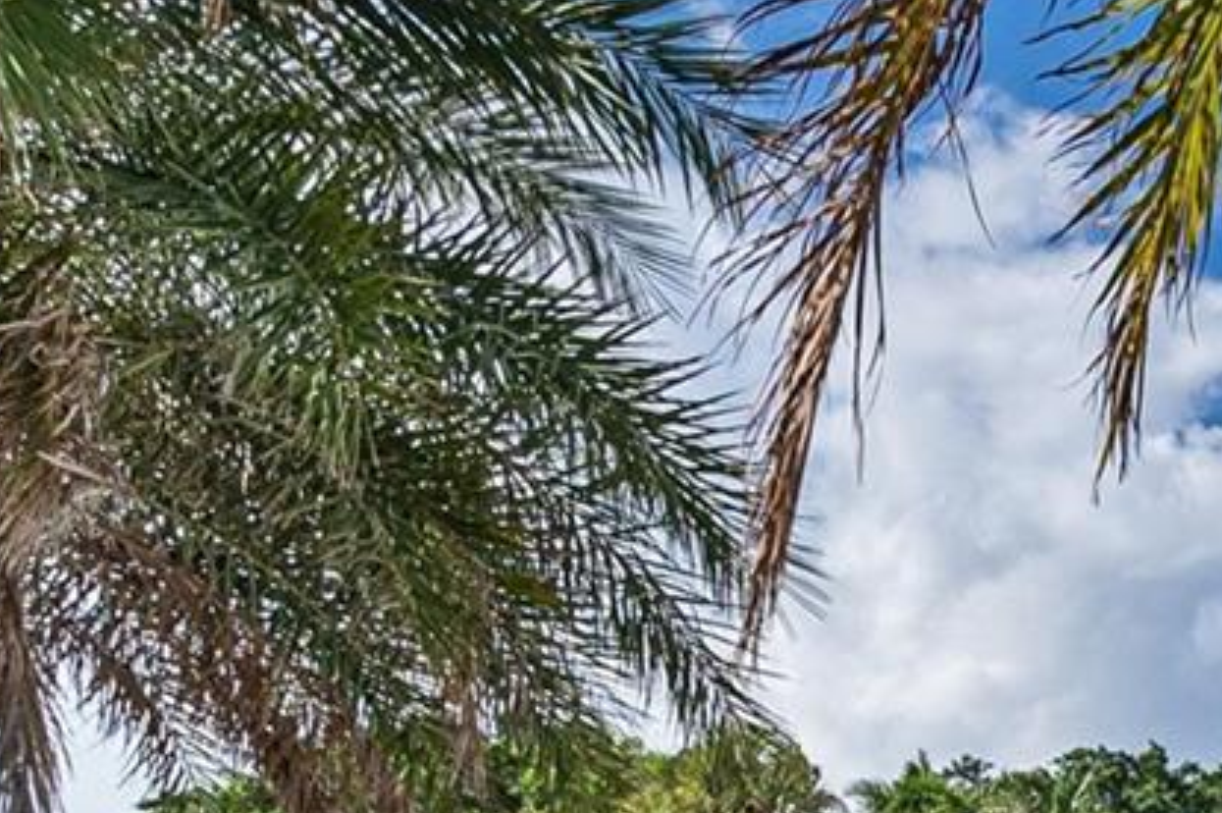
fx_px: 1831
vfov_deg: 21.0
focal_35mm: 54
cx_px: 1275
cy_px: 1234
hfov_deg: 33.2
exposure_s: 1/500
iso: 100
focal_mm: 7
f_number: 5
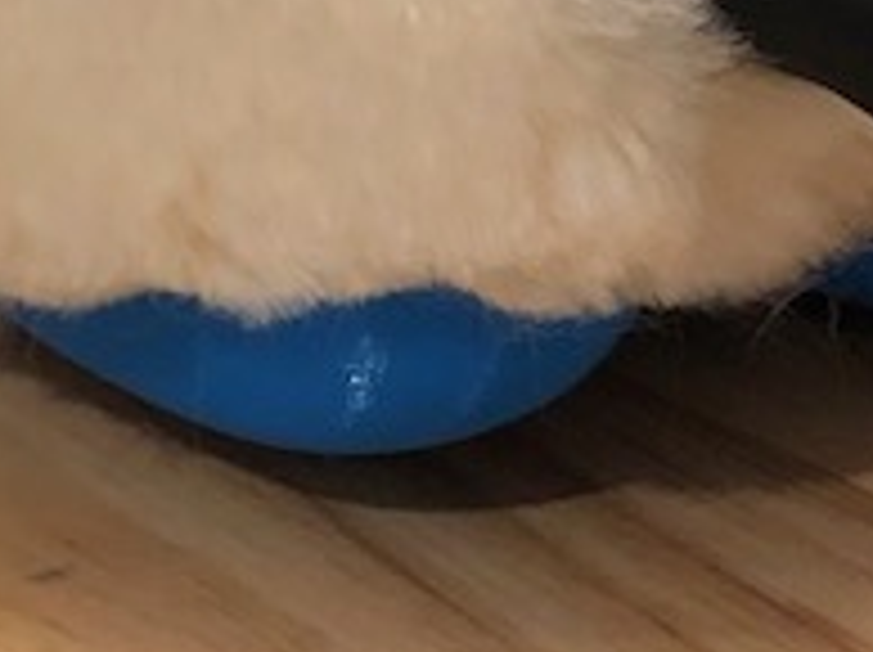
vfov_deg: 10.5
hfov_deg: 14.6
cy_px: -405
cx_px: 554
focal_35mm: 135
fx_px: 3400
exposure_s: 1/13
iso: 100
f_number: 1.8
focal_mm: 4
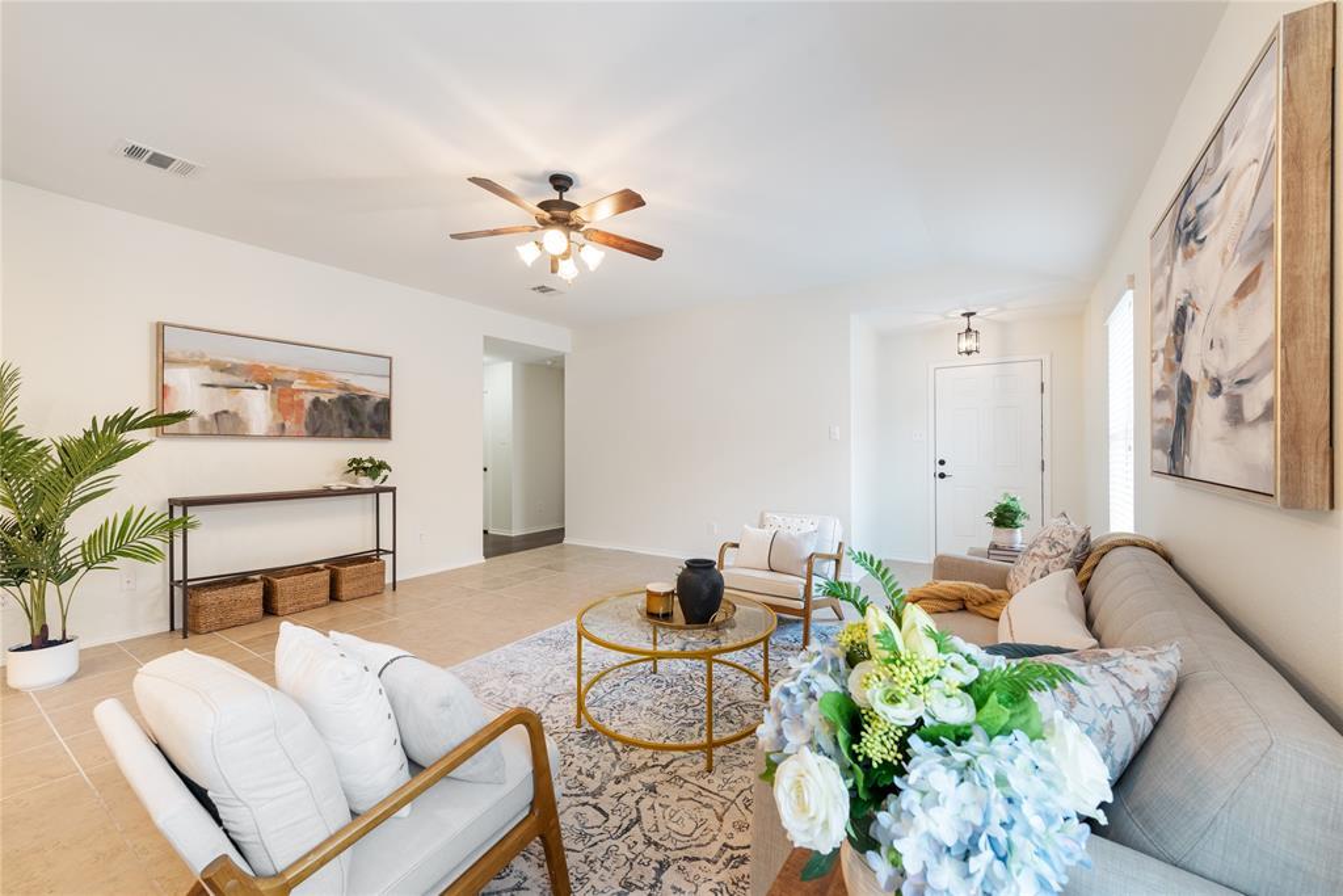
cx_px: 672
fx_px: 522
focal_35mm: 14
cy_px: 448
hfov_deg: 104.2
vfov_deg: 81.2
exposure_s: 1/4
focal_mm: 14
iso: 400
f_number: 8
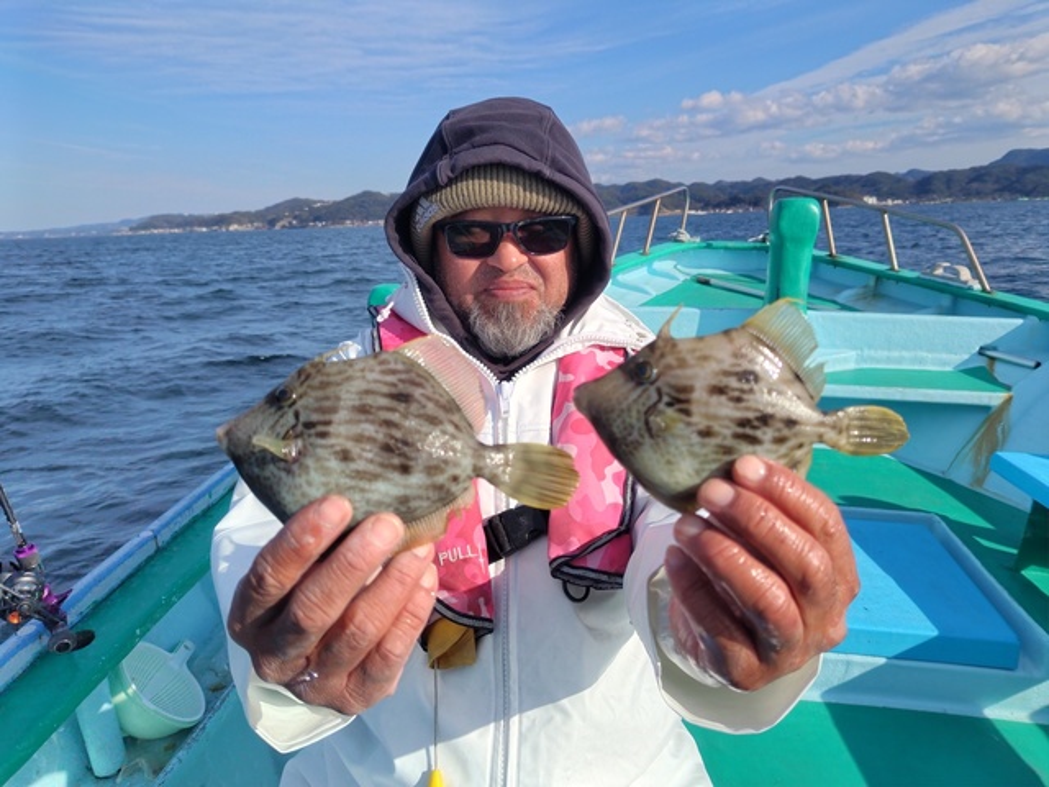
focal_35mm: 23
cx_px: 524
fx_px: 697
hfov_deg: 73.9
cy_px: 394
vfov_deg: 58.9
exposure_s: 1/1600
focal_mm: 5.6
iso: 50
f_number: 1.9
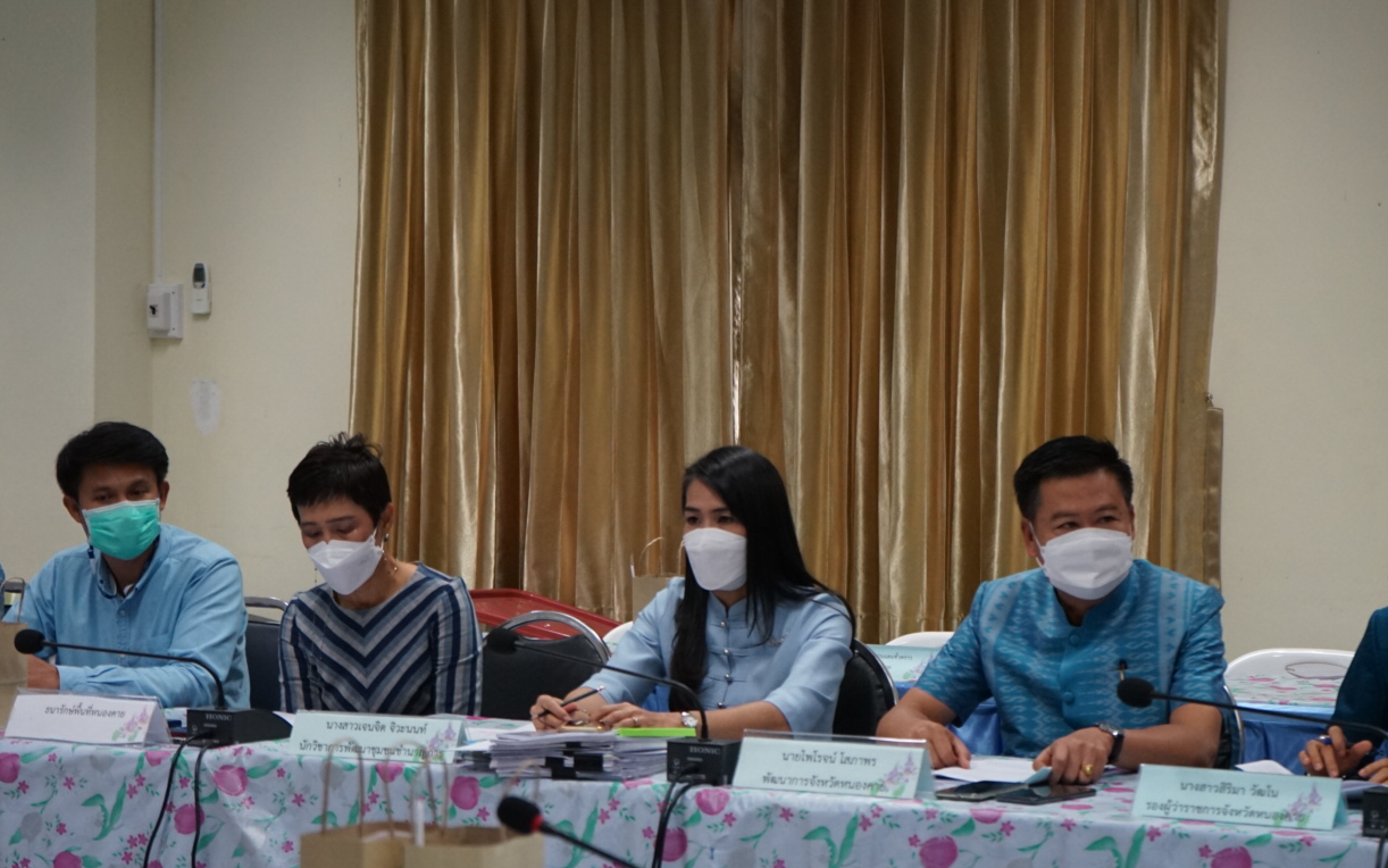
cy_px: 448
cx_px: 767
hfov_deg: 23.3
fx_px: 3367
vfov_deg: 14.7
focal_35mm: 89
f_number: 5.6
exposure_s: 1/160
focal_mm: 66
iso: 2000
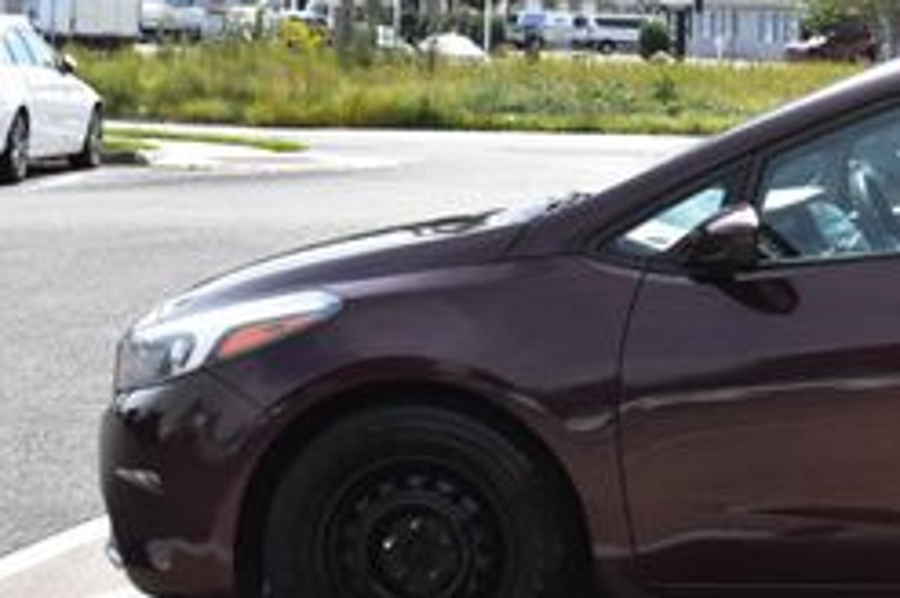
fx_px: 2522
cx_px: 1155
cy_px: 153
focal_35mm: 101
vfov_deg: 13.5
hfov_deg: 18.8
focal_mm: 26
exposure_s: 1/1600
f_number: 14
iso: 2500
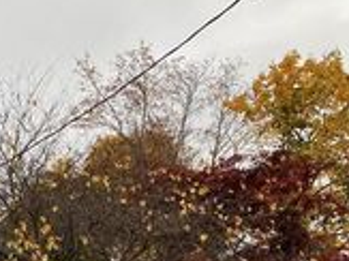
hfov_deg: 20.5
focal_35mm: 86
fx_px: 866
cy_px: 305
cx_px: -122
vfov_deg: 16.5
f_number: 1.8
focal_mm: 3.99
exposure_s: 1/122
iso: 25
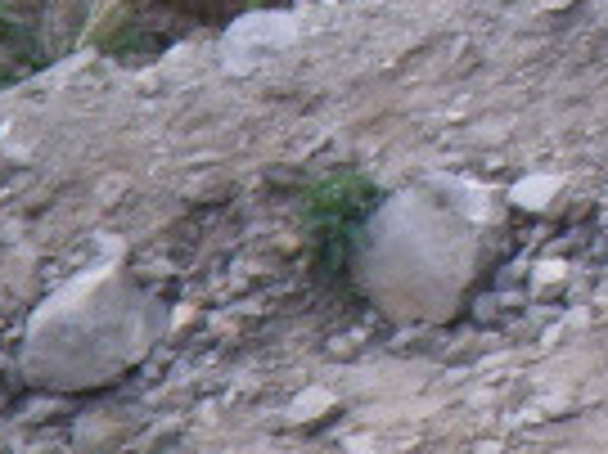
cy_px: -953
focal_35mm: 887
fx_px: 15566
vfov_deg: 1.7
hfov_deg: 2.2
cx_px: 1430
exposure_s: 1/250
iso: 200
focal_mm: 25
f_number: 5.5
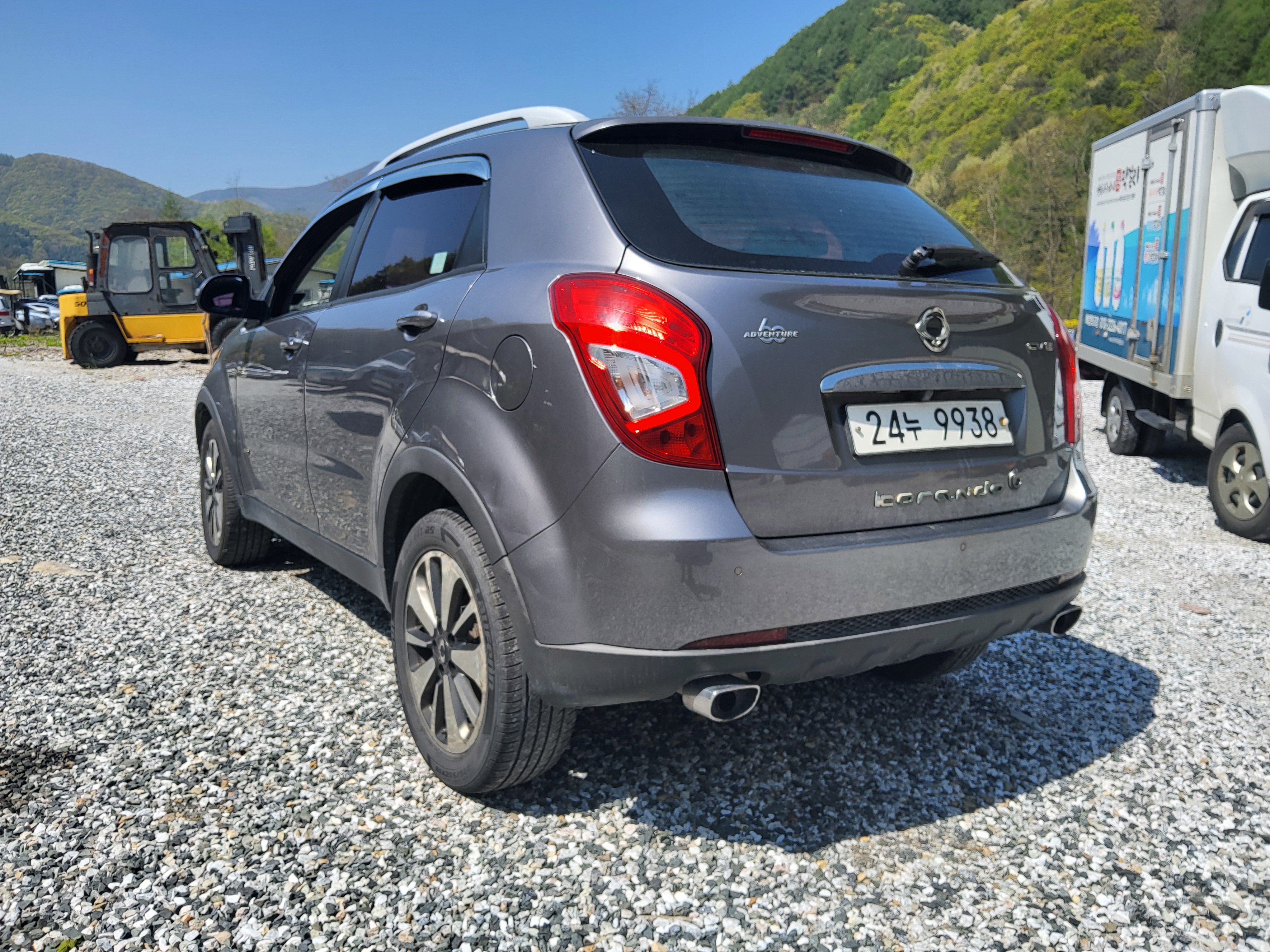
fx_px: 954
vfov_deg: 53.1
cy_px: 476
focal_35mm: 26
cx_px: 635
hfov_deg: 67.3
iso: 12
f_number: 1.8
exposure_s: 1/717
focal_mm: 3.98
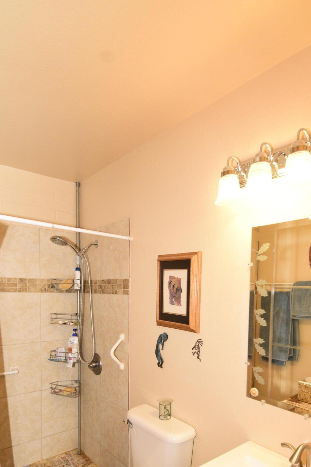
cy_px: 314
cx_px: 165
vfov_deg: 75.9
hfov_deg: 57.2
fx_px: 285
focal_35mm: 22
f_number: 8
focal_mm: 10
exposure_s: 1/60
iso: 800
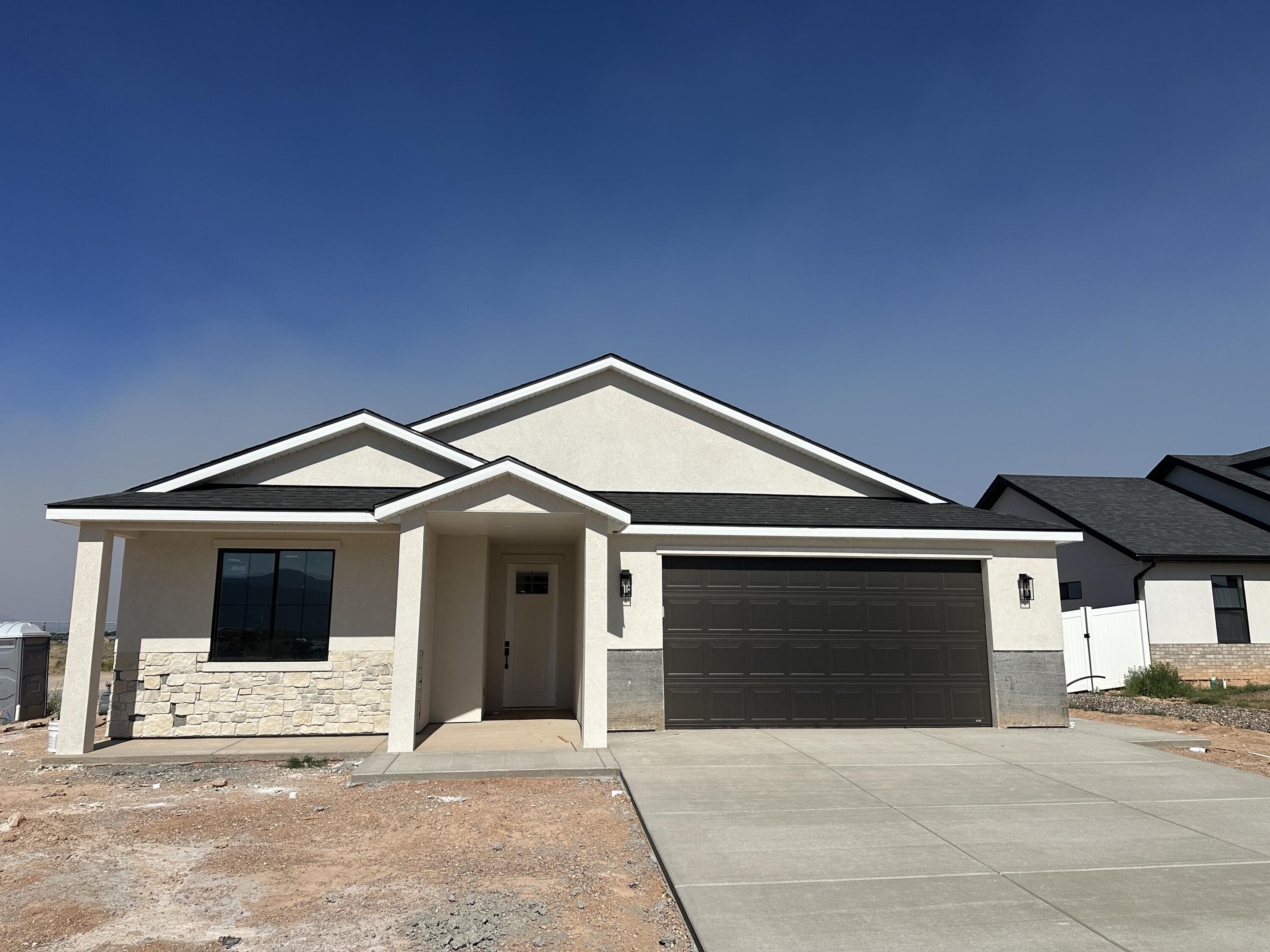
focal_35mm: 24
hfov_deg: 71.6
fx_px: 881
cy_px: 476
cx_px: 635
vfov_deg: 56.8
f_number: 1.78
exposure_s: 1/12048
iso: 80
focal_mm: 6.86
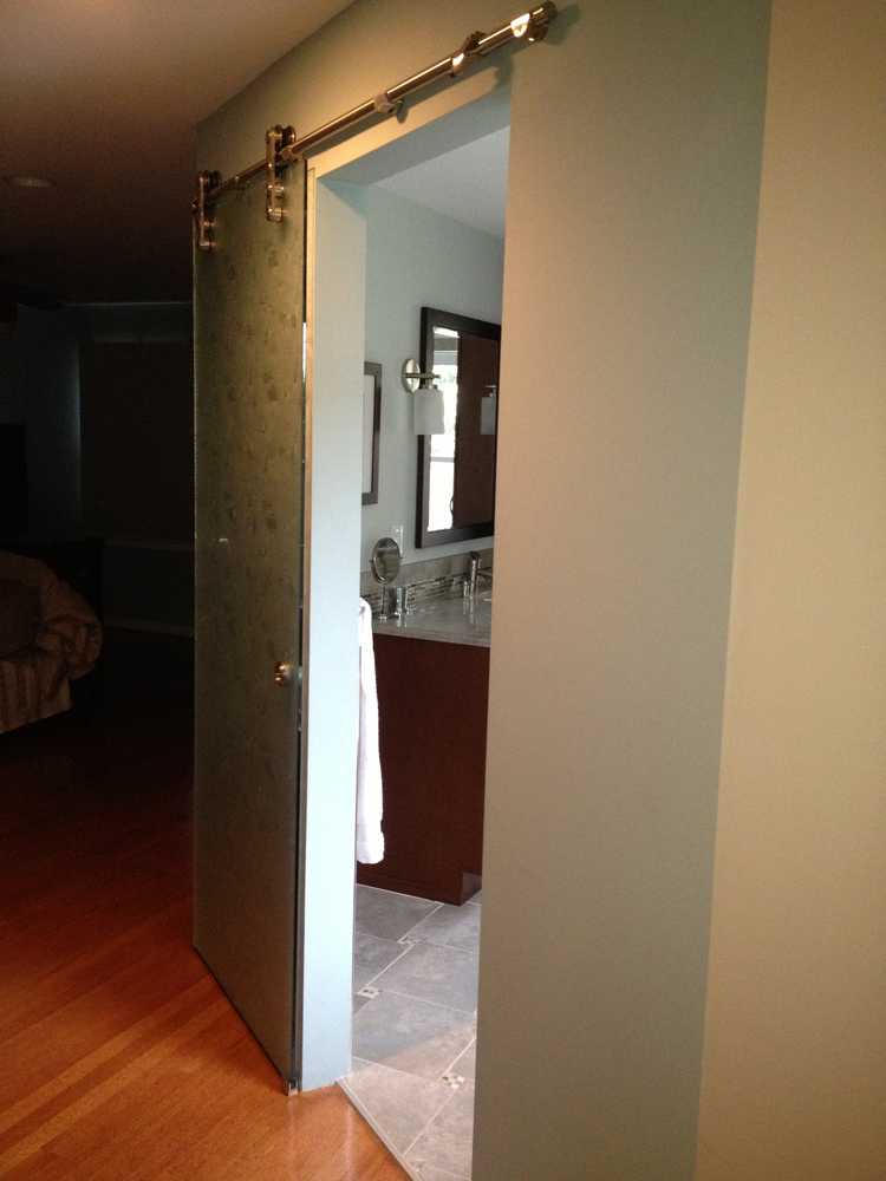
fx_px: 1194
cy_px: 590
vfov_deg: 52.6
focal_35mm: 35
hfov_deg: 40.7
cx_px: 443
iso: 250
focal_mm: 4.28
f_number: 2.4
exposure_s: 1/20
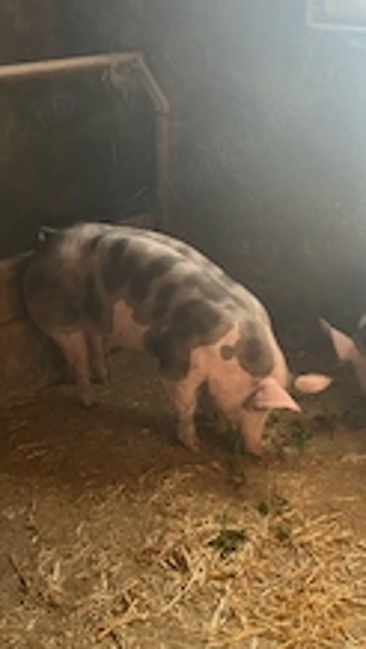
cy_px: 429
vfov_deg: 39.4
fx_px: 895
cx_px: 271
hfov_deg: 22.9
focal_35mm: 52
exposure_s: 1/110
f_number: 1.5
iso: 125
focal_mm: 5.7
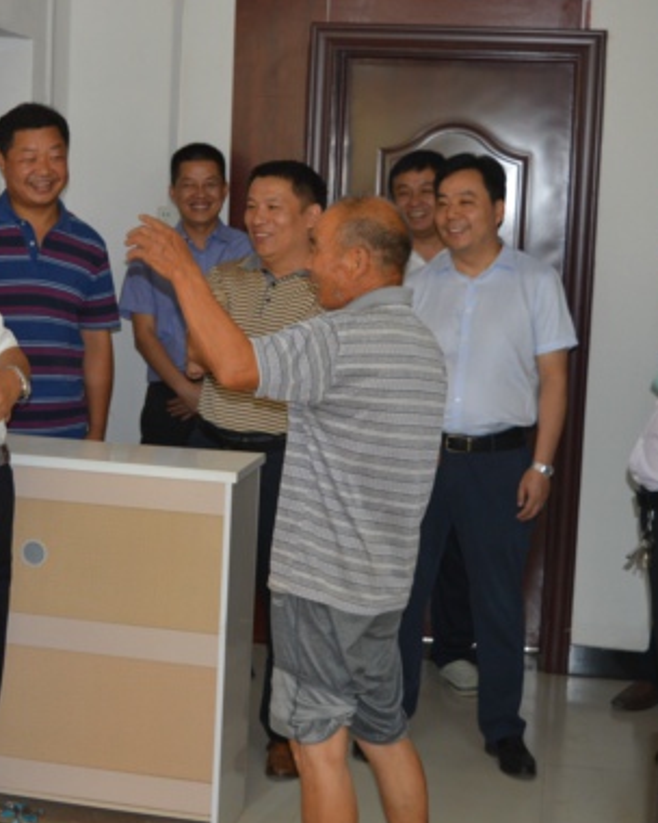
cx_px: 175
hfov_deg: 23.3
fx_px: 1582
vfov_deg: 29.1
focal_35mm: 65
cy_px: 347
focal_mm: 26
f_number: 4
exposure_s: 1/60
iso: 450
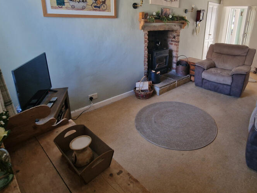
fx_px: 148
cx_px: 161
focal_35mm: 20
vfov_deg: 64.6
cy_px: 68
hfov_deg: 80.2
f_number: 2.2
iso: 320
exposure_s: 1/30
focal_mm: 2.2
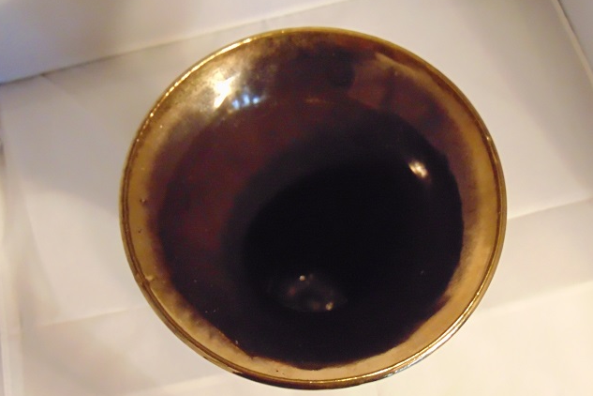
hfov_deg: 47.4
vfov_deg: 32.6
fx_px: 675
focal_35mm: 41
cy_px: 206
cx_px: 295
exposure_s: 1/60
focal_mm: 6.9
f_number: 3.3
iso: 640
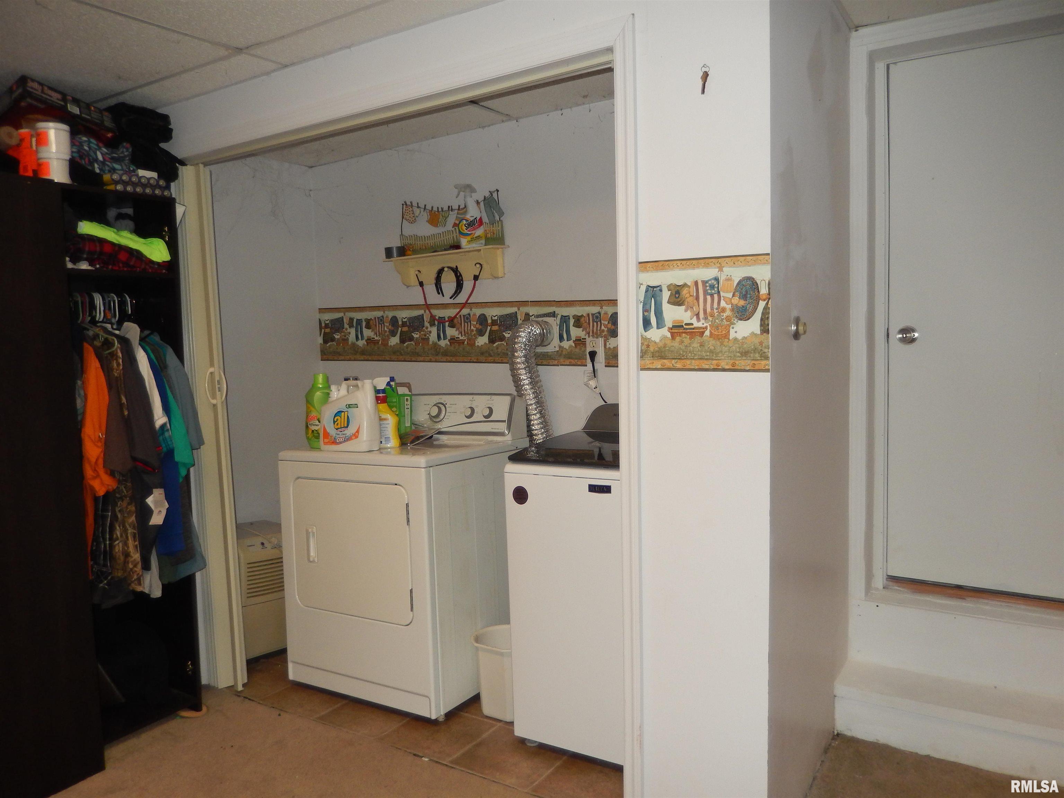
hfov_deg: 69.4
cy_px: 399
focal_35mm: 25
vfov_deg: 54.9
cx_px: 532
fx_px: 768
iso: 200
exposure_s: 1/30
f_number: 3.4
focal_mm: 4.5
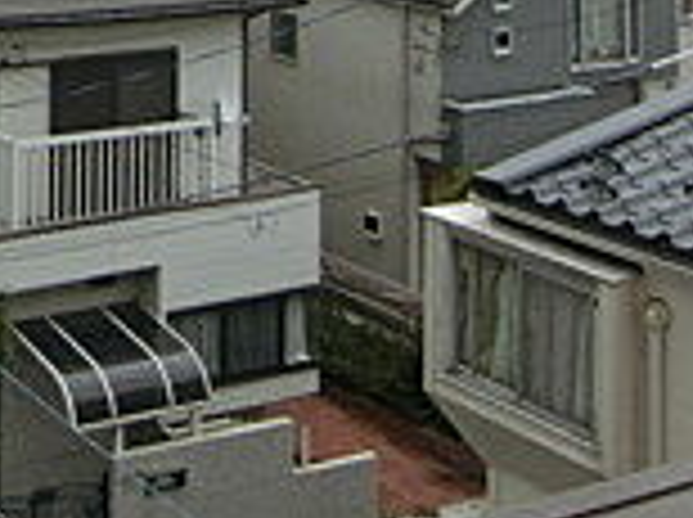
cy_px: -333
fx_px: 1579
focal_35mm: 79
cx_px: -225
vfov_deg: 16.4
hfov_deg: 22.1
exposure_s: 1/250
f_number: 6.9
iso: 80
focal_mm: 4.06
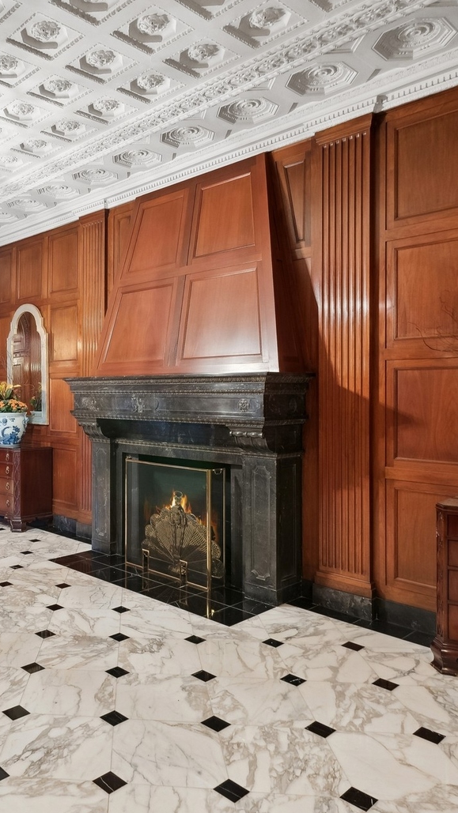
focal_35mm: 28
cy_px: 392
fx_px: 604
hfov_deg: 39.5
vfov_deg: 67.9
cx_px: 78
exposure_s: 1/2
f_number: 8
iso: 2000
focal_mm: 17
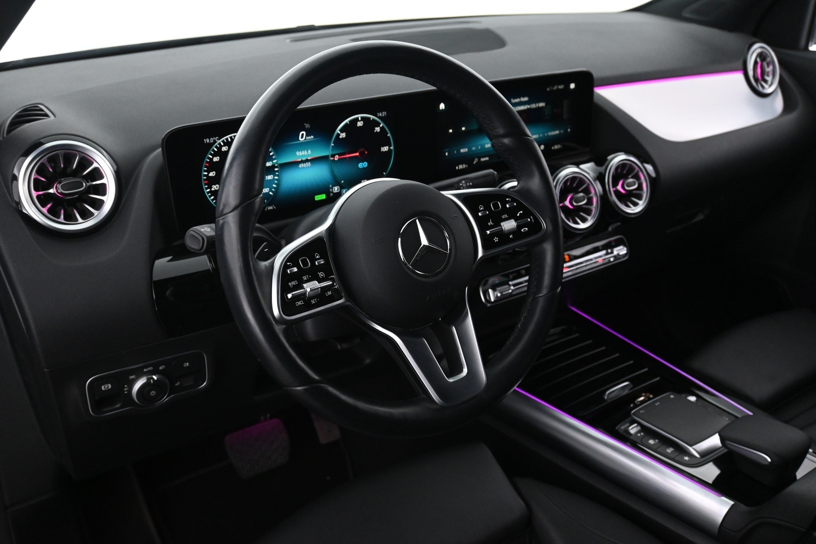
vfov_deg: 39.1
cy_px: 272
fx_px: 765
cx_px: 408
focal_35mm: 34
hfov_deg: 56.1
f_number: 4
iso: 2500
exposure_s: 1/40
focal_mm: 22.5
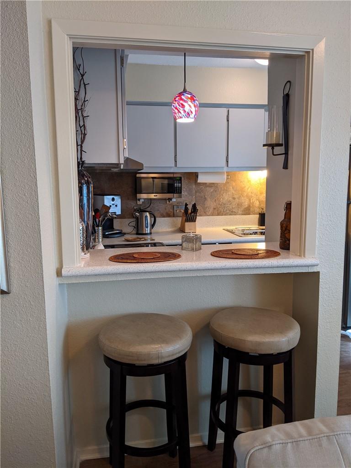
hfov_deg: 51.4
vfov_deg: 65.3
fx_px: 365
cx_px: 176
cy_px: 234
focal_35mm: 27
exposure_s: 1/30
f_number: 1.8
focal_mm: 4.44
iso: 57
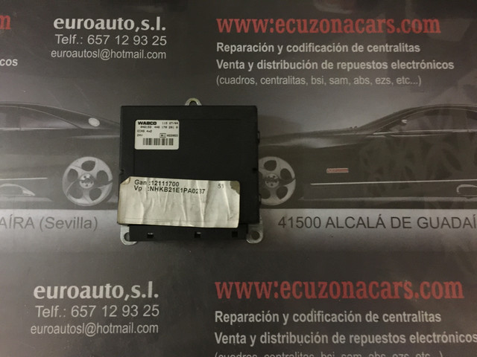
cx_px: 238
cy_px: 178
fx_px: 400
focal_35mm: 29
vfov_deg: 48.2
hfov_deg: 61.7
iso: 160
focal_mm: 4.15
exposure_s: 1/4
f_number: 2.2
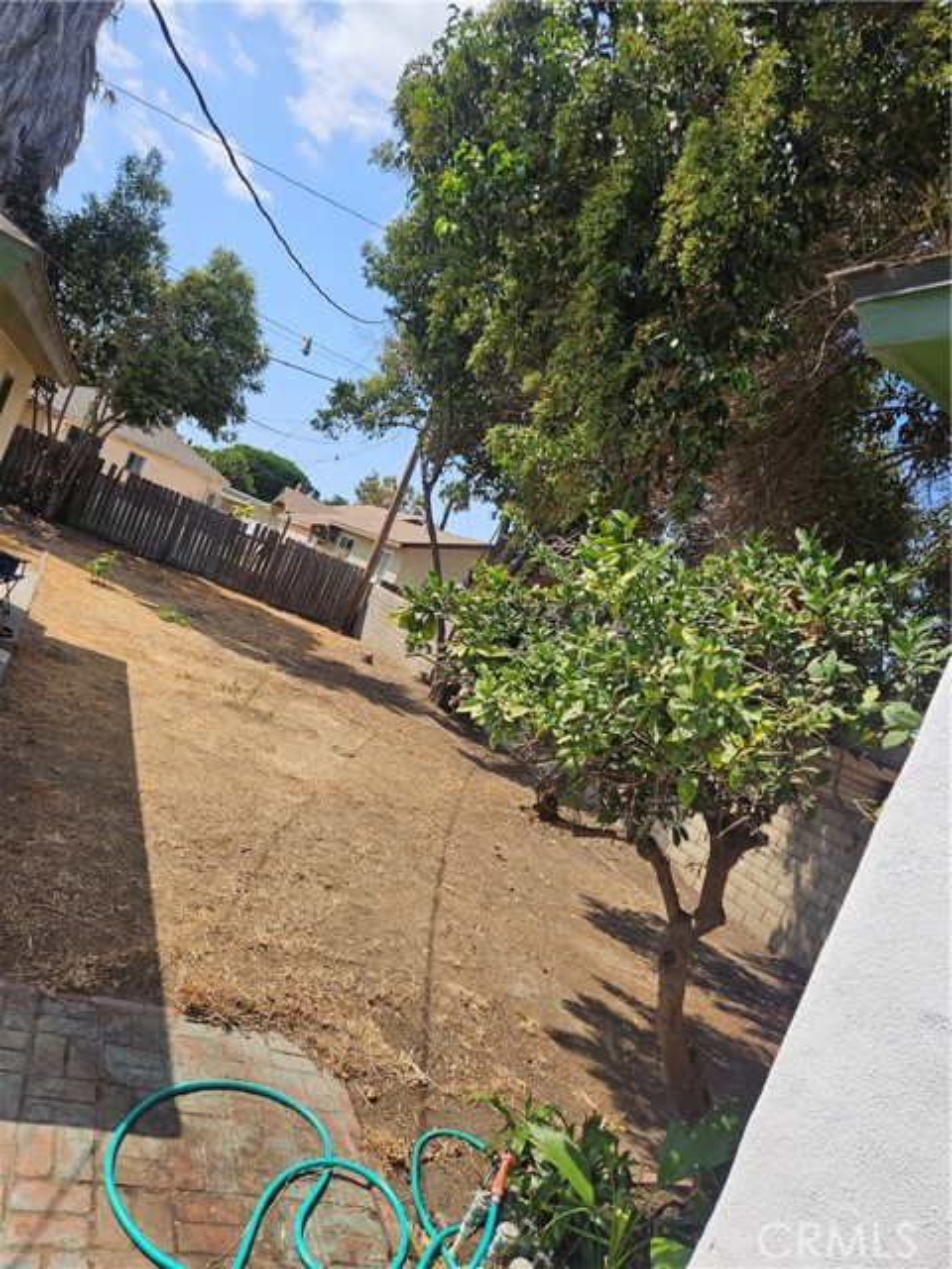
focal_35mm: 23
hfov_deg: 58.9
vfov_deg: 73.9
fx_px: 843
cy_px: 634
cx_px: 476
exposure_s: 1/1663
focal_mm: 5.4
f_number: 1.8
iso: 25
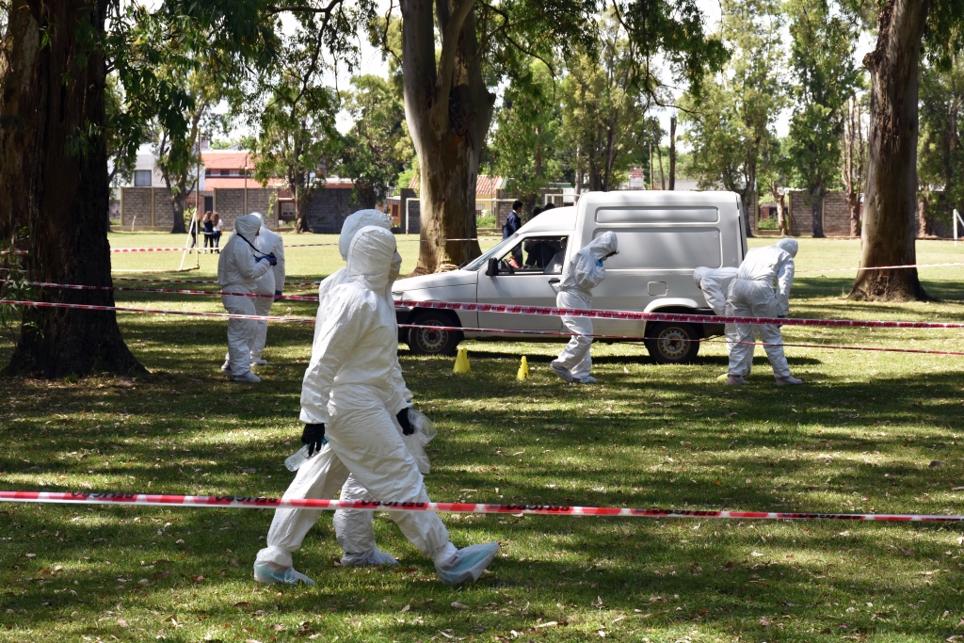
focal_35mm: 90
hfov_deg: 22.6
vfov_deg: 15.2
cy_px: 322
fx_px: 2410
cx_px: 482
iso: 400
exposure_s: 1/500
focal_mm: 60
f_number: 8
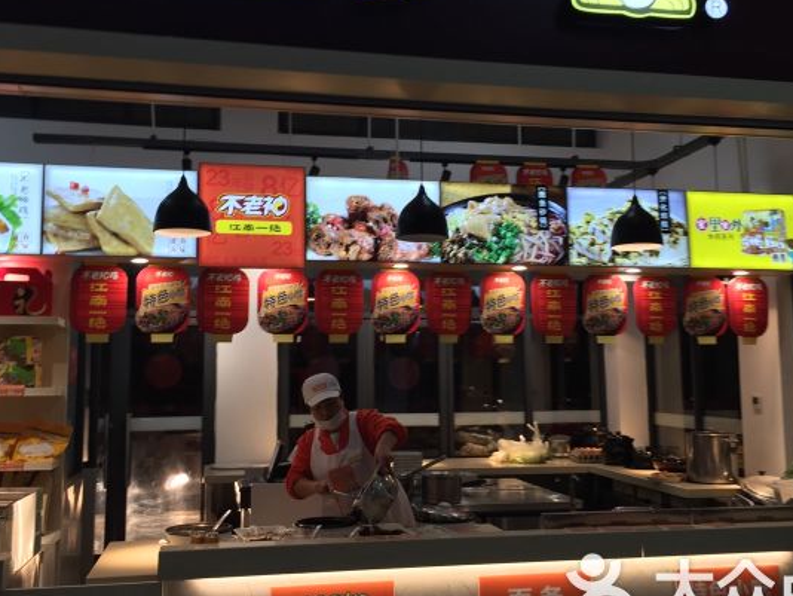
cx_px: 419
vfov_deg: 37.7
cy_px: 276
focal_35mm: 38
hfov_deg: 48.9
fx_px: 871
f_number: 2.2
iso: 40
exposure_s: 1/50
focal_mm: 4.15
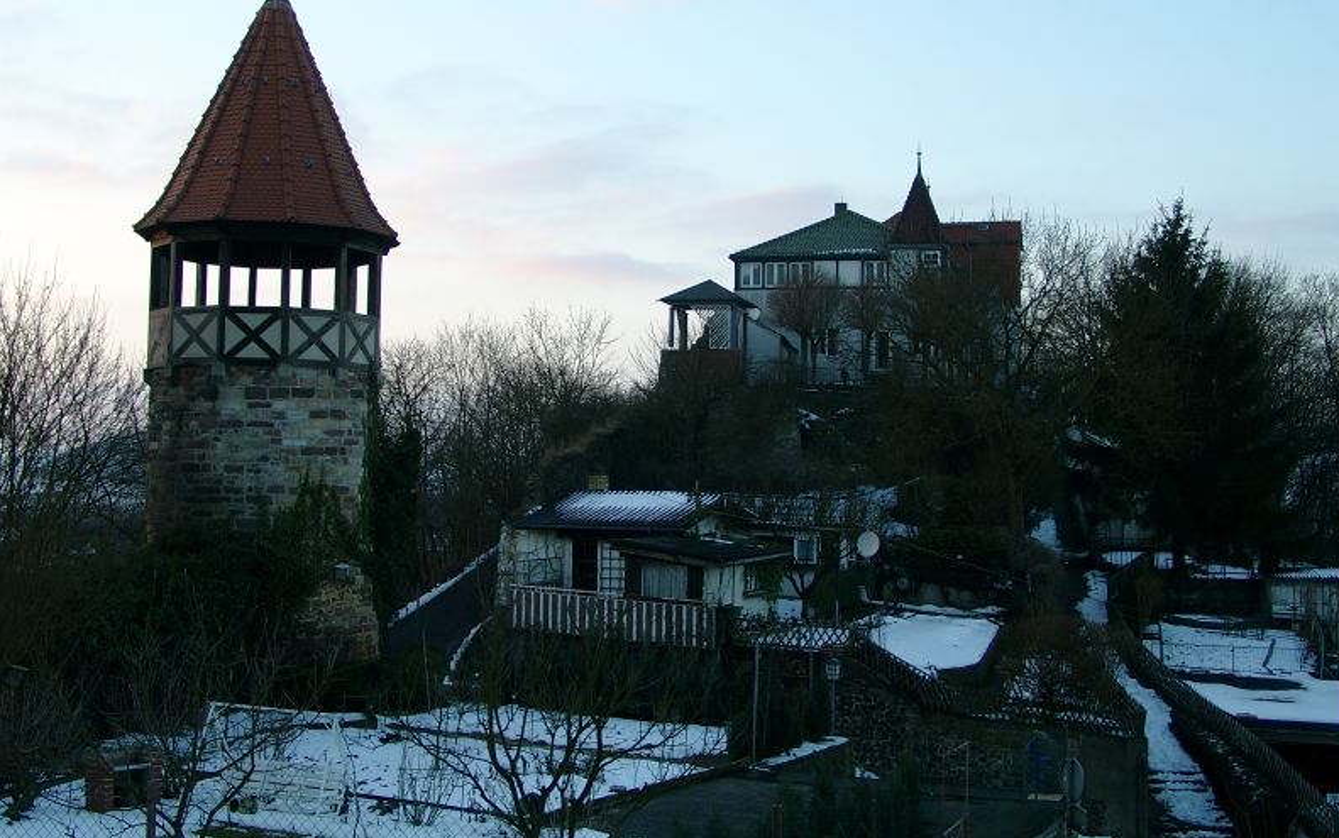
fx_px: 1643
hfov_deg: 44.3
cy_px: 332
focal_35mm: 45
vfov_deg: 28.5
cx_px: 675
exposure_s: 1/87.5
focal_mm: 8.82
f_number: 2.8
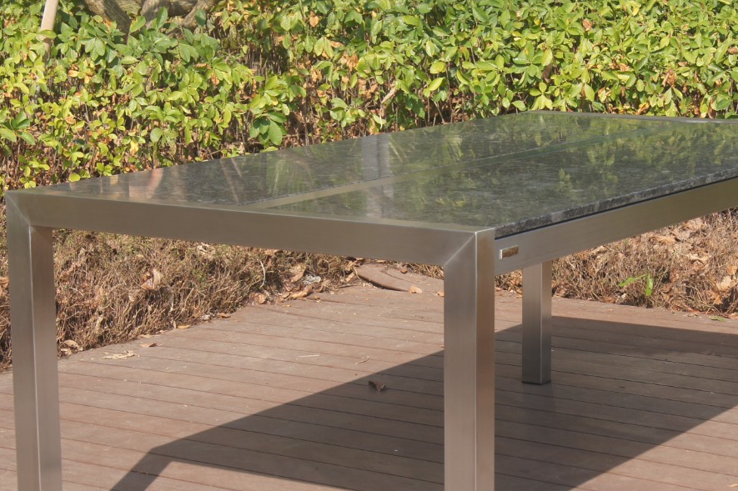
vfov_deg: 14.4
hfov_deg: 21.5
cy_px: 358
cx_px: 439
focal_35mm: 95
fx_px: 1944
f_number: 8
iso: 100
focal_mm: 35
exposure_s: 1/160
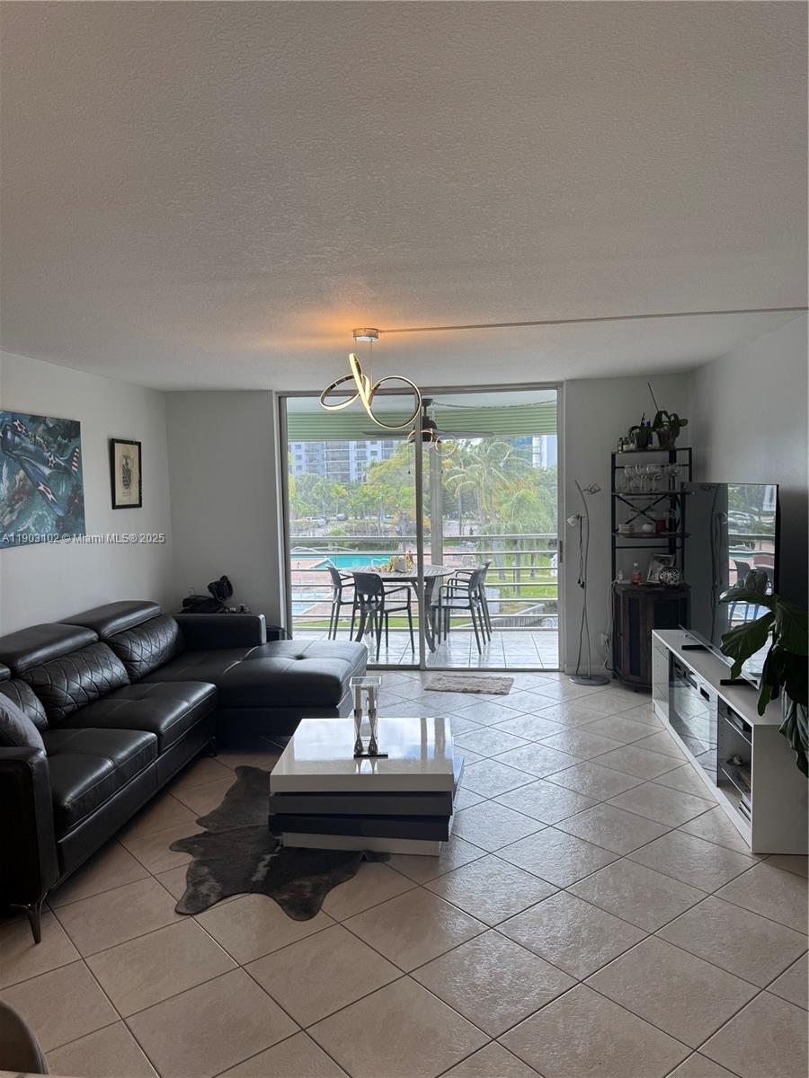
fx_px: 748
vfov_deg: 71.6
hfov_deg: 56.8
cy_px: 539
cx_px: 404
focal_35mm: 24
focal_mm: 6.76
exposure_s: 1/374
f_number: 1.78
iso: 80
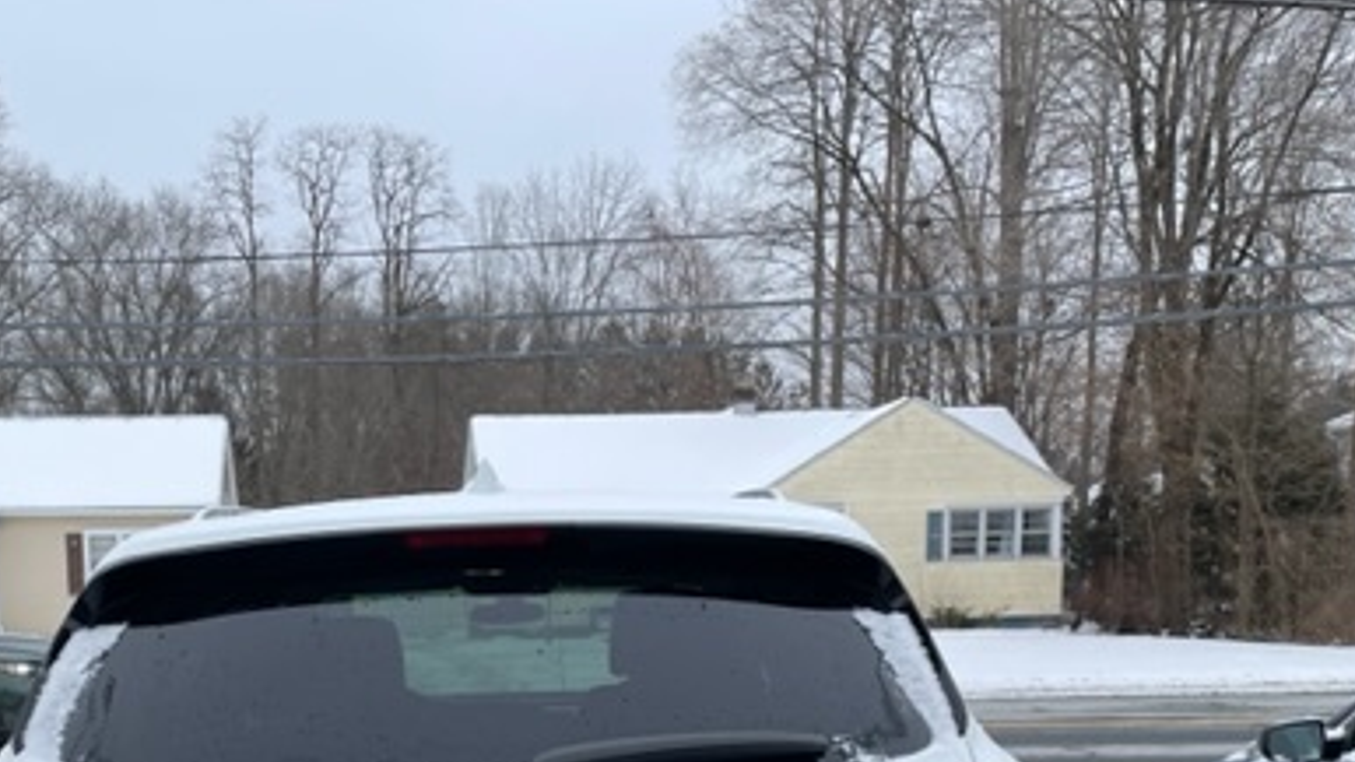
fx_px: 1688
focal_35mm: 47
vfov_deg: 23.9
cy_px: 818
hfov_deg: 43.0
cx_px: 421
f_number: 1.6
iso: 32
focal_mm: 4.2
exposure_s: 1/1221
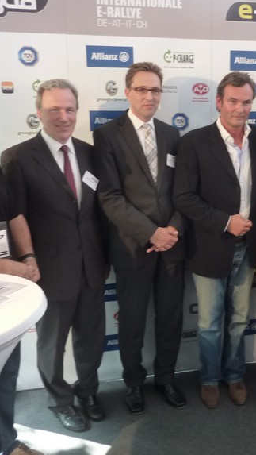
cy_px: 229
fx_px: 458
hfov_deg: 30.1
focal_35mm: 38
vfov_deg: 52.8
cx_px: 221
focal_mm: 4.1
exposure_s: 1/30
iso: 160
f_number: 3.3
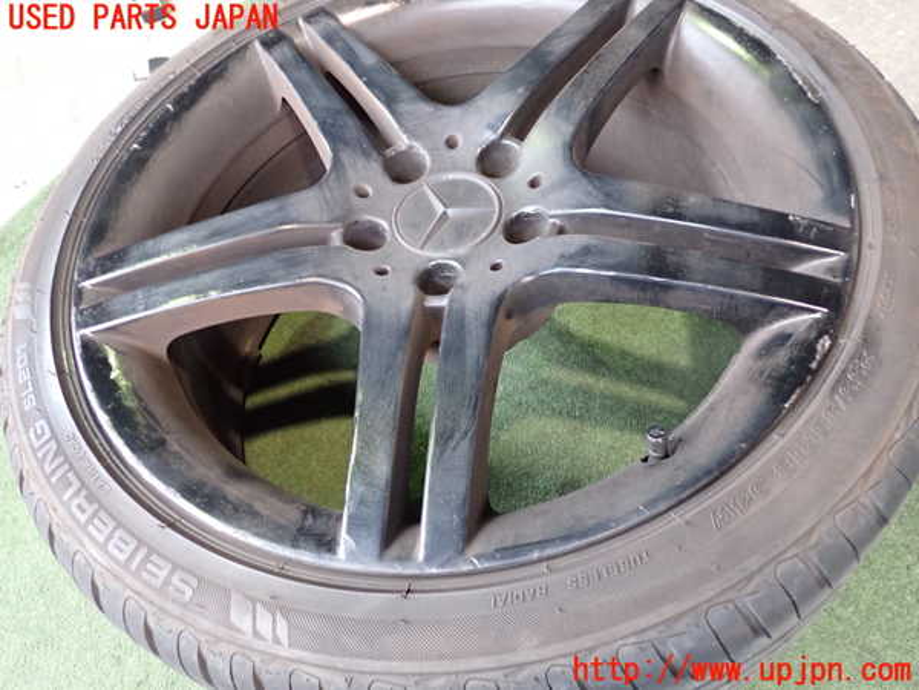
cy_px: 345
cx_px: 460
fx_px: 796
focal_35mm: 30
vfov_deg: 46.8
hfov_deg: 60.0
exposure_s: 1/30
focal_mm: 5.4
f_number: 2.3
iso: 640
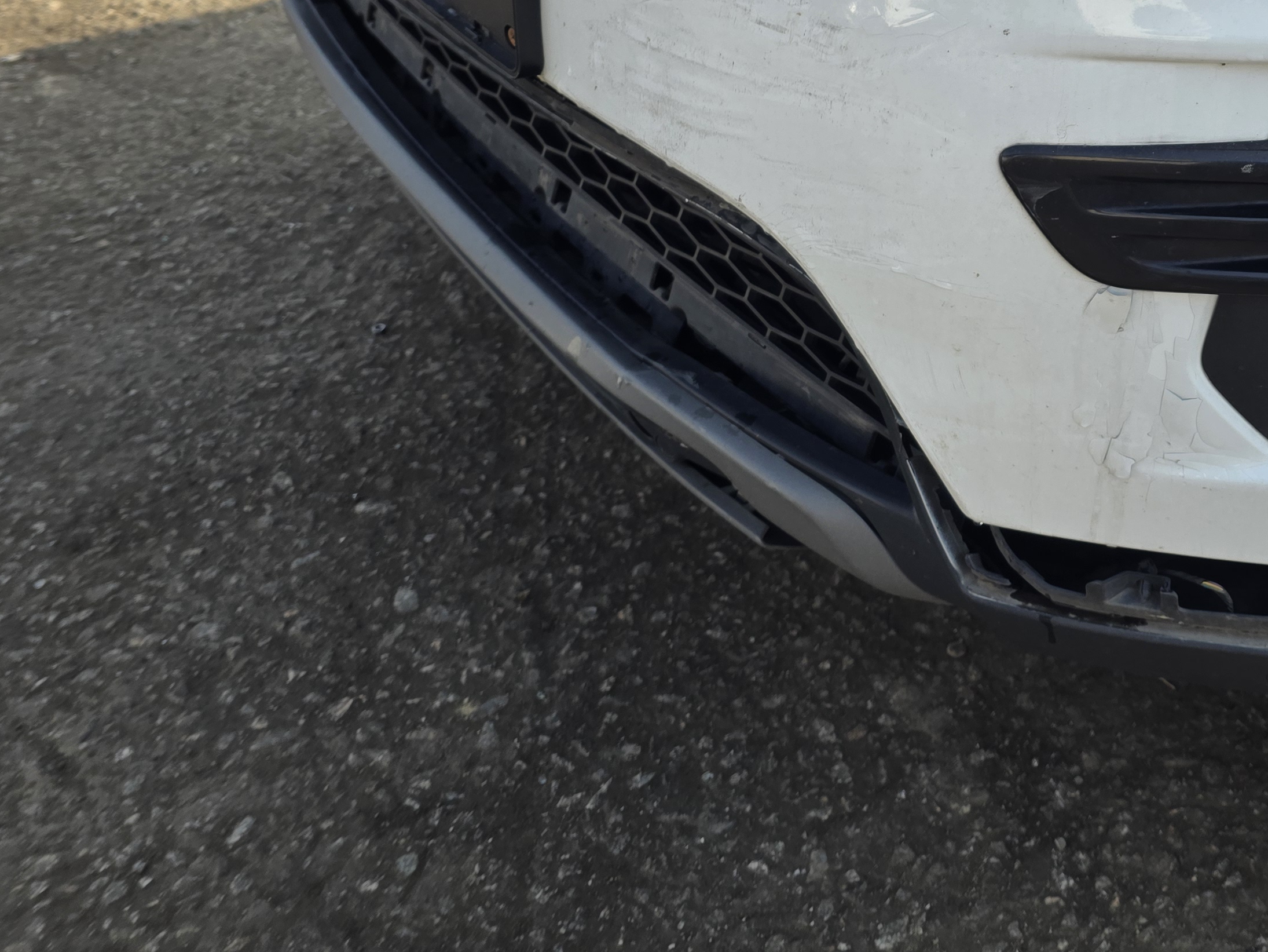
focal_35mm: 42
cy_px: 100
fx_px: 1539
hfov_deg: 42.0
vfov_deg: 32.7
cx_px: 1079
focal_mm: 6.3
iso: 80
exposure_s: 1/1433
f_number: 1.7
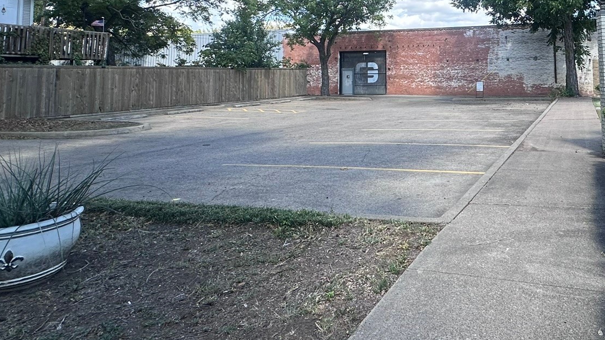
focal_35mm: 28
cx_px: 470
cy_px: 34
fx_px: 449
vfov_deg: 38.6
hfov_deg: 63.0
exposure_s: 1/807
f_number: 2.2
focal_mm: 2.22
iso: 40
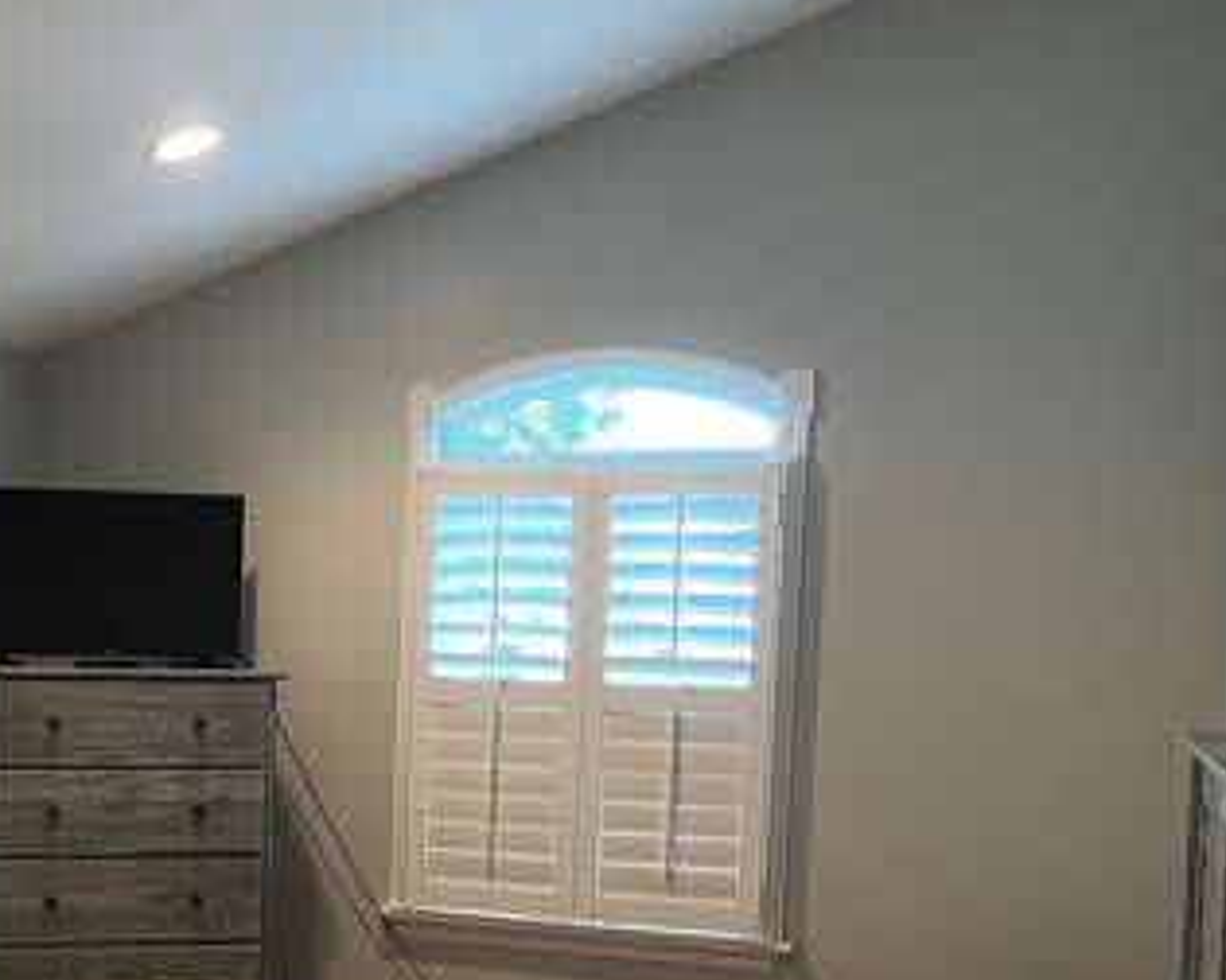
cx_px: 33
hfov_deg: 31.8
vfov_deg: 27.1
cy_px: 774
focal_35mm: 55
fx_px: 1996
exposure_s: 1/60
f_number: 1.6
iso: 200
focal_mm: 5.1
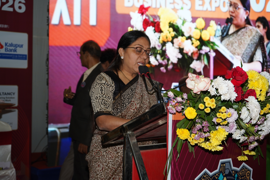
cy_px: 90
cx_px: 135
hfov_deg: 38.9
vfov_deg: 26.5
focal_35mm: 51
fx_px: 382
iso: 640
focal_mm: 51
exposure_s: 1/125
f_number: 5.6
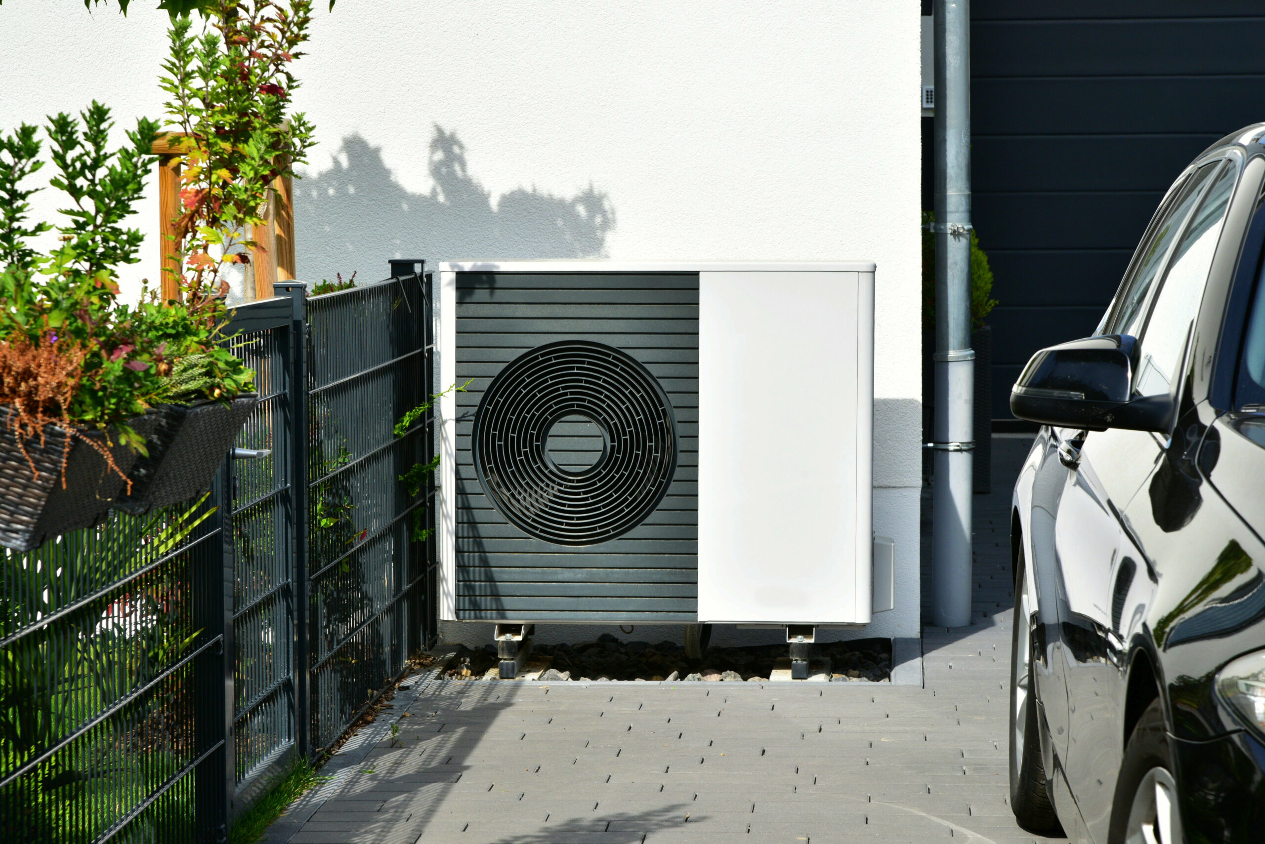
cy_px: 422
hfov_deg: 17.1
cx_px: 632
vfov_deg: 11.4
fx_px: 4218
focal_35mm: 120
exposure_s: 1/400
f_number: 13
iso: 400
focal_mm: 120
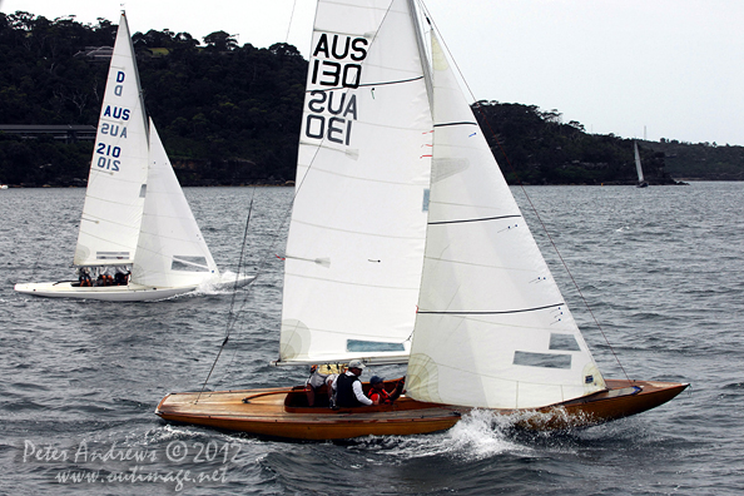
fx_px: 2190
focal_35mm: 106
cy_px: 247
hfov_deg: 19.3
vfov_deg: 12.9
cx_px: 371
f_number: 9.5
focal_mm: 70
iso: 400
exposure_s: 1/800
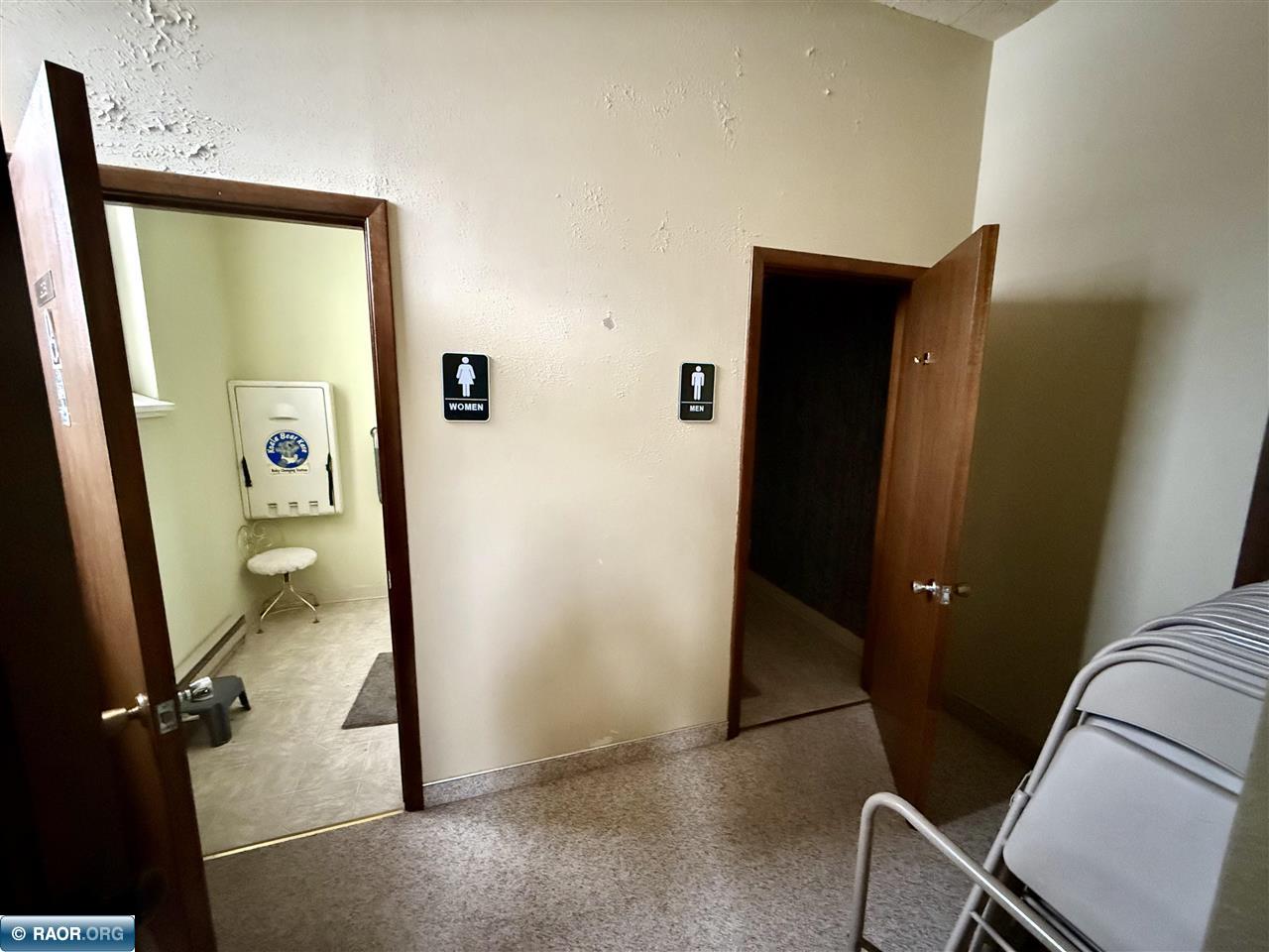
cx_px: 634
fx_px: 513
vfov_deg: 85.7
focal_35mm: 14
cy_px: 476
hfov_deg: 102.1
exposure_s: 1/42
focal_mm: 2.22
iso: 1250
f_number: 2.2
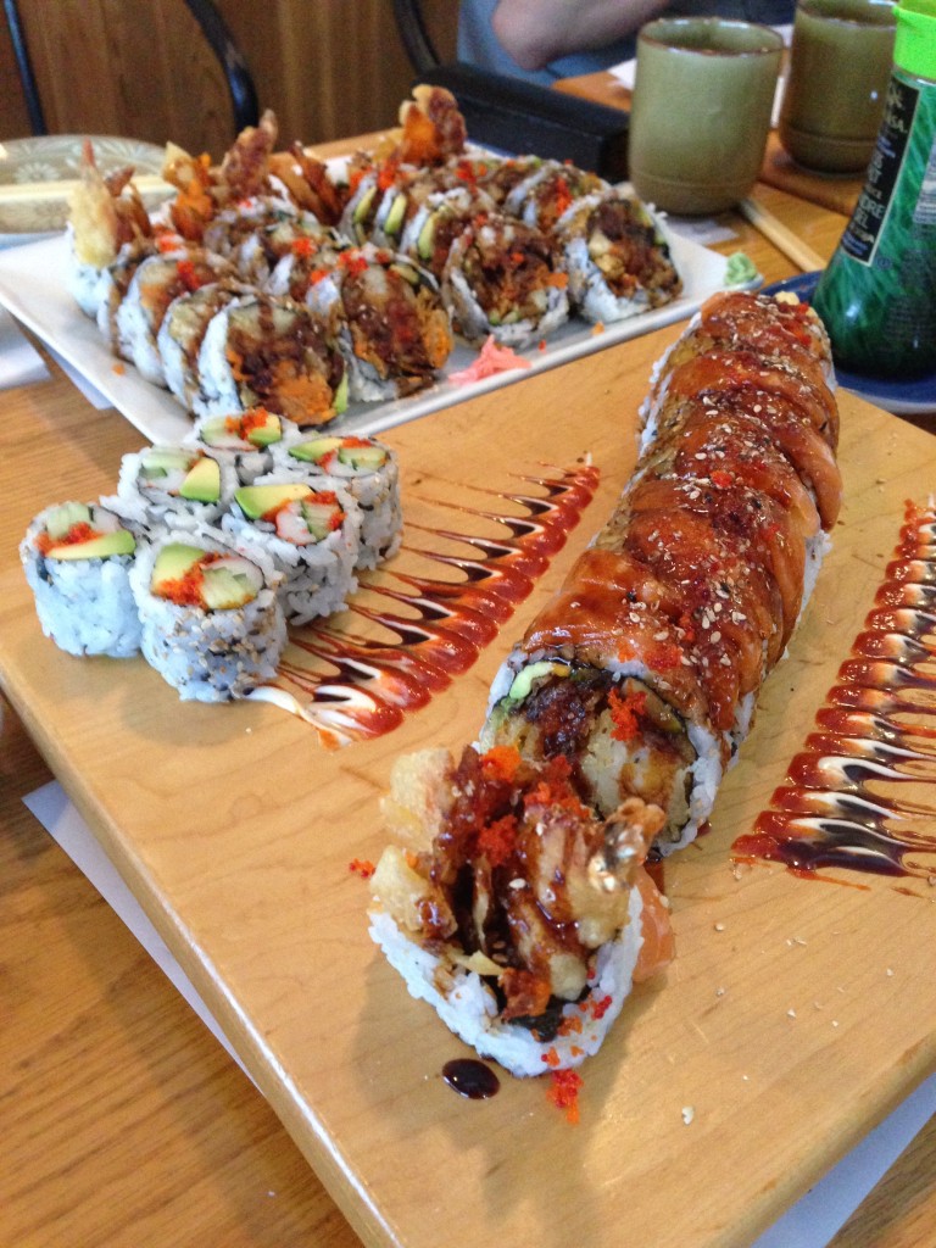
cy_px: 624
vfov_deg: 55.4
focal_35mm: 33
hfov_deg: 42.9
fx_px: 1190
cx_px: 468
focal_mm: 4.12
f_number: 2.4
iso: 400
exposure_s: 1/17
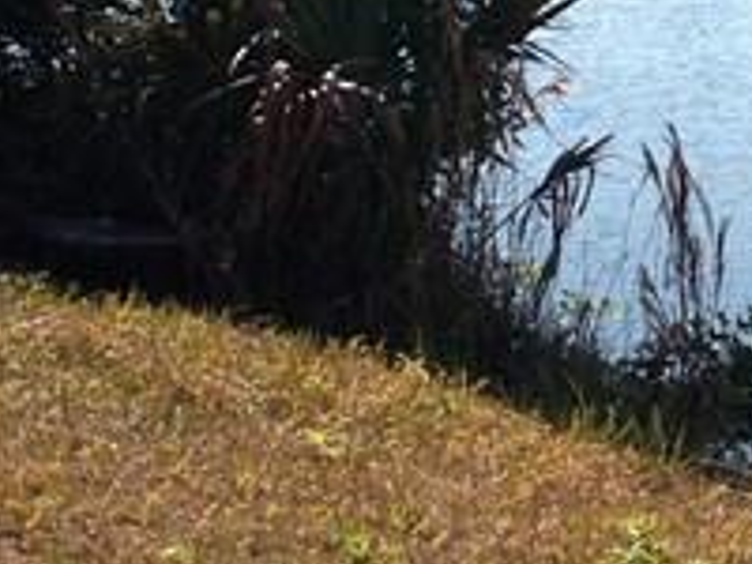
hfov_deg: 10.5
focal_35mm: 179
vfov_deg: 8.3
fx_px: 3889
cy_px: 203
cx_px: 1230
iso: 64
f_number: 2.4
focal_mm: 4.28
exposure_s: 1/1381
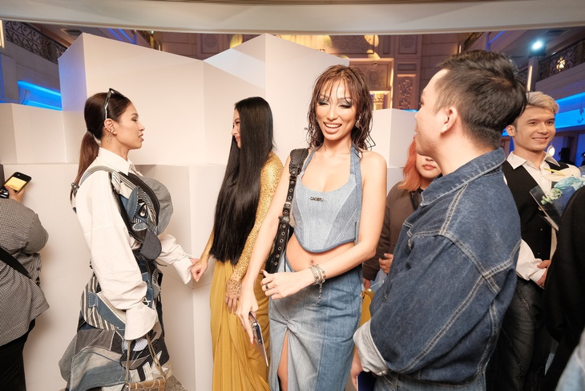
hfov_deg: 86.9
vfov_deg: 64.6
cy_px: 196
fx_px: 309
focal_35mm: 19
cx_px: 292
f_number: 2.8
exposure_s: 1/125
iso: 1600
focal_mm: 12.9
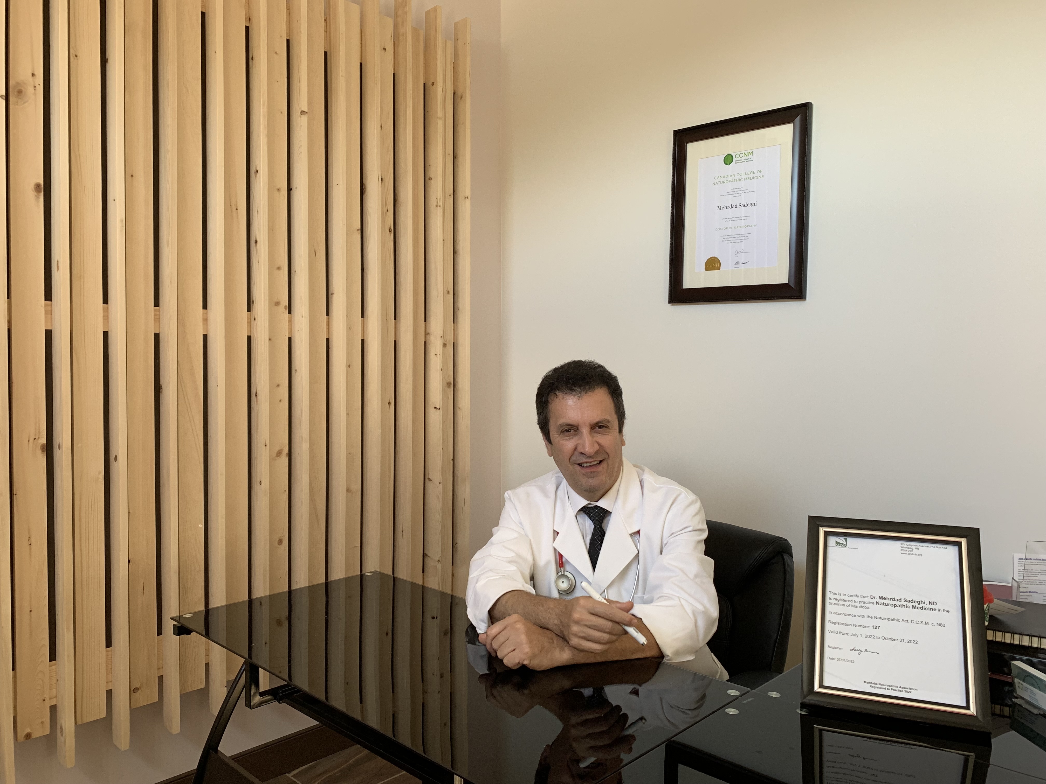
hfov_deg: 67.3
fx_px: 786
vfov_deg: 53.1
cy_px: 392
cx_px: 523
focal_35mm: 26
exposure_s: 1/121
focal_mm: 4.25
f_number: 1.8
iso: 80
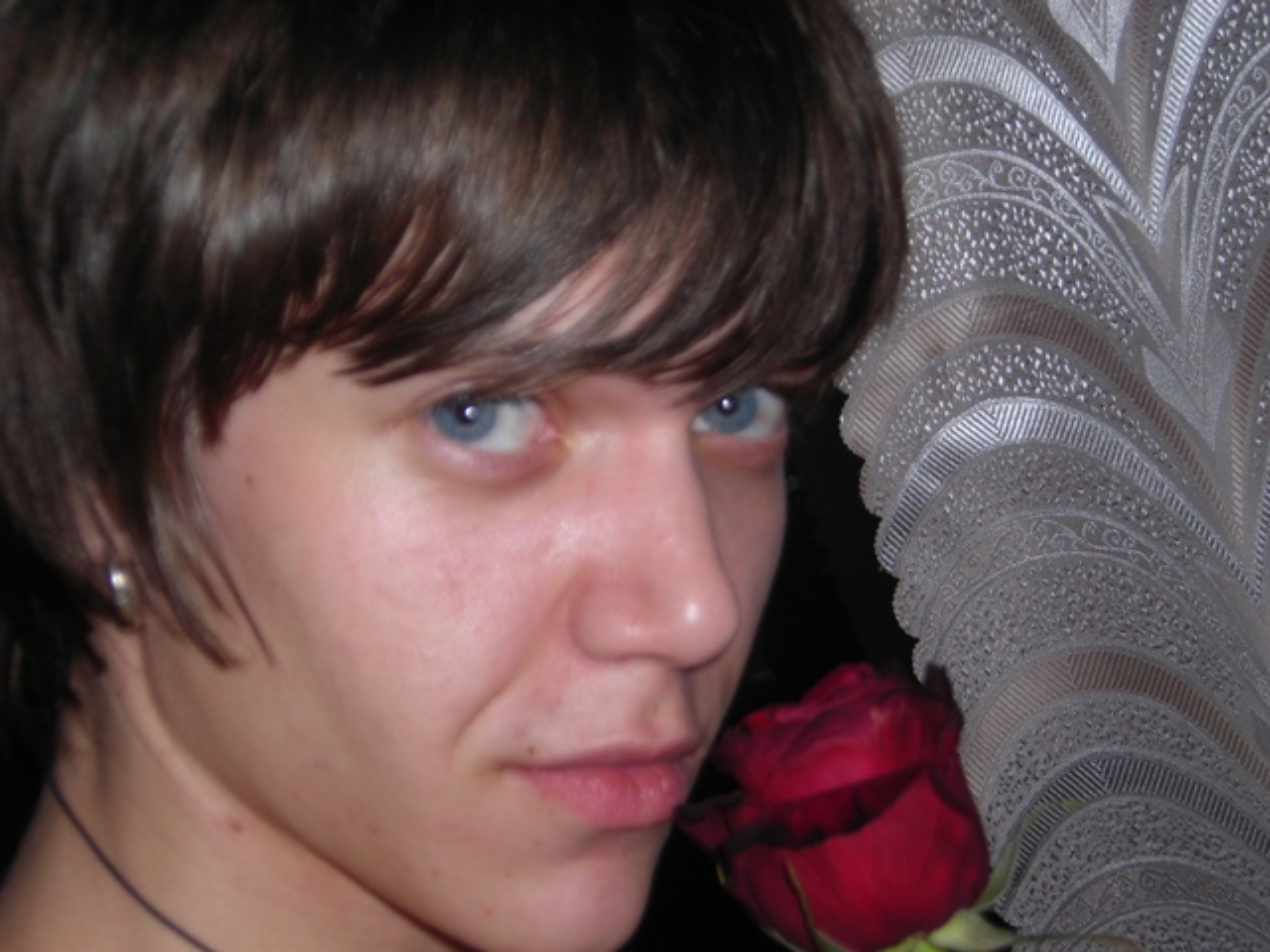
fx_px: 2825
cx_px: 635
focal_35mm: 77
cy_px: 476
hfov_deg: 25.3
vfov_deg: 19.1
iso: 50
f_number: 4.2
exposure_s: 1/60.1
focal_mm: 12.7
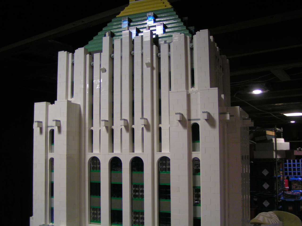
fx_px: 332
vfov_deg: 37.7
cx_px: 151
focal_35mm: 38
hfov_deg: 49.0
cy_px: 113
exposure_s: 1/30
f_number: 2.8
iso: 200
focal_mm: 5.8
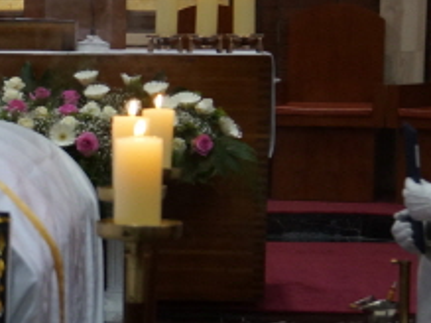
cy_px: 280
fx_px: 2003
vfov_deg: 9.2
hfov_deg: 12.0
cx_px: -67
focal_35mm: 161
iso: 1000
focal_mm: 34
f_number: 4.5
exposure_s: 1/60
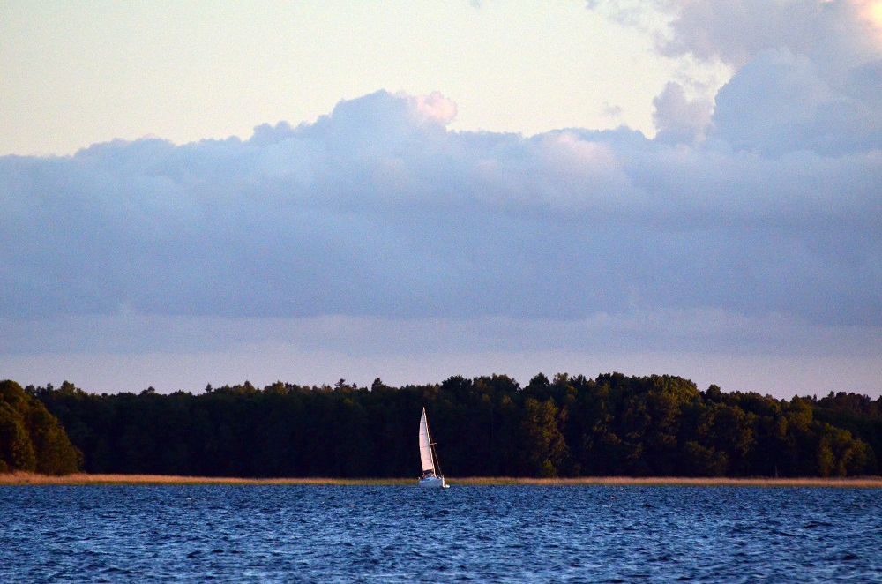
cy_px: 292
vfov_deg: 3.6
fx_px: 9167
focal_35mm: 375
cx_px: 441
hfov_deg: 5.5
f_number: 5.6
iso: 2000
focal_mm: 250
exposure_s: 1/4000
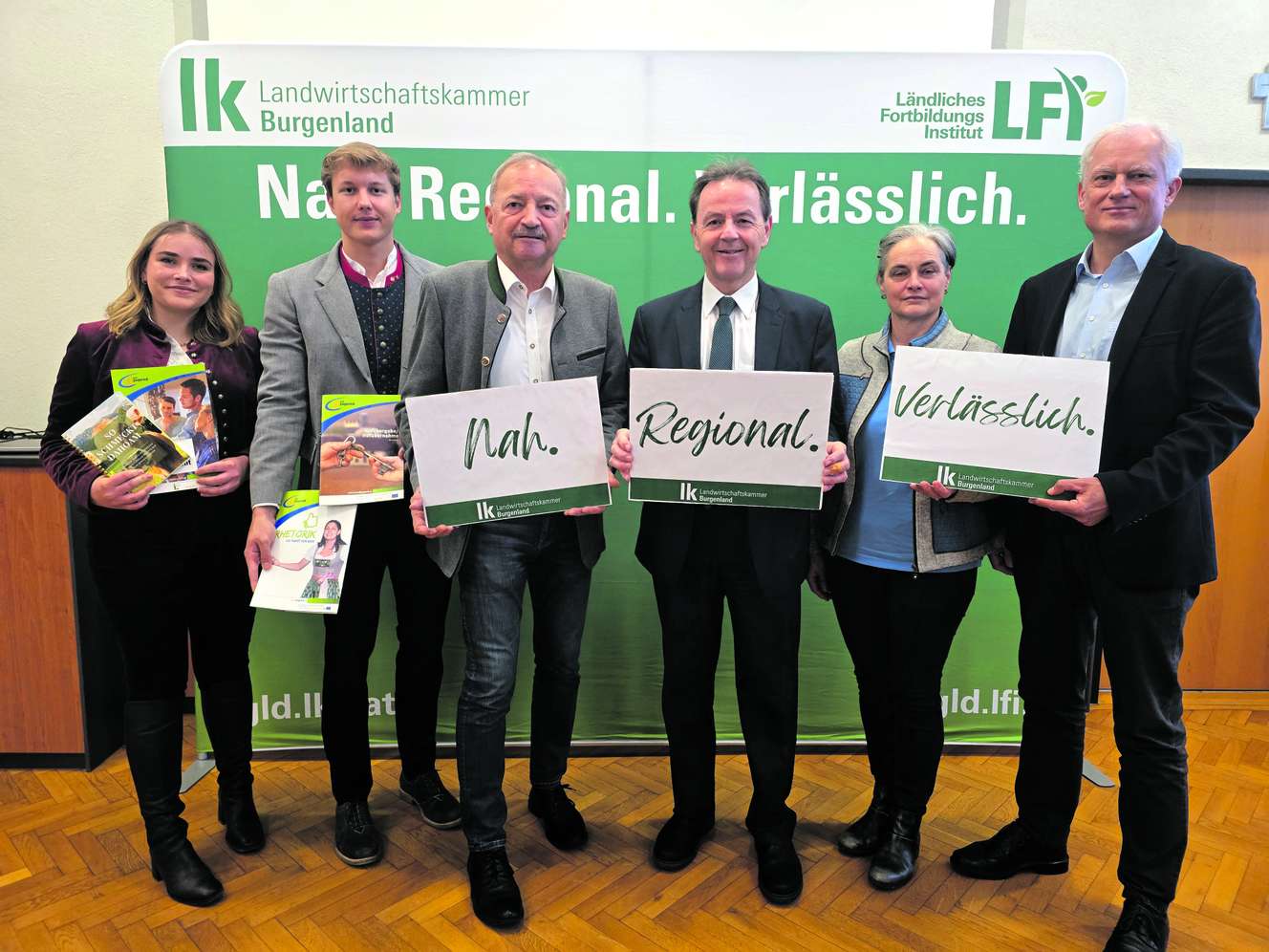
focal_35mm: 23
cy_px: 476
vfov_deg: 58.9
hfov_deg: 73.9
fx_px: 843
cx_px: 634
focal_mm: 6.3
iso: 500
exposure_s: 1/100
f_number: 1.7
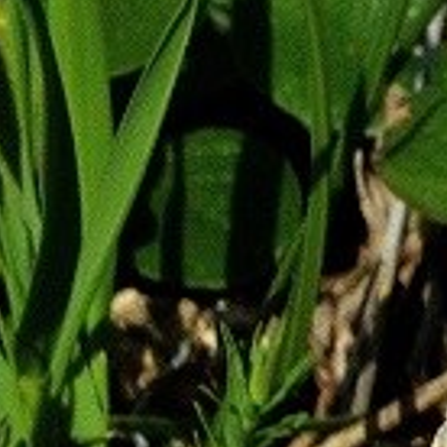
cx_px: -1325
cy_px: 1226
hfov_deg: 1.0
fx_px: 25109
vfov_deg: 1.0
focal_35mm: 1719
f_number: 25
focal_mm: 155
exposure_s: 1/500
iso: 800
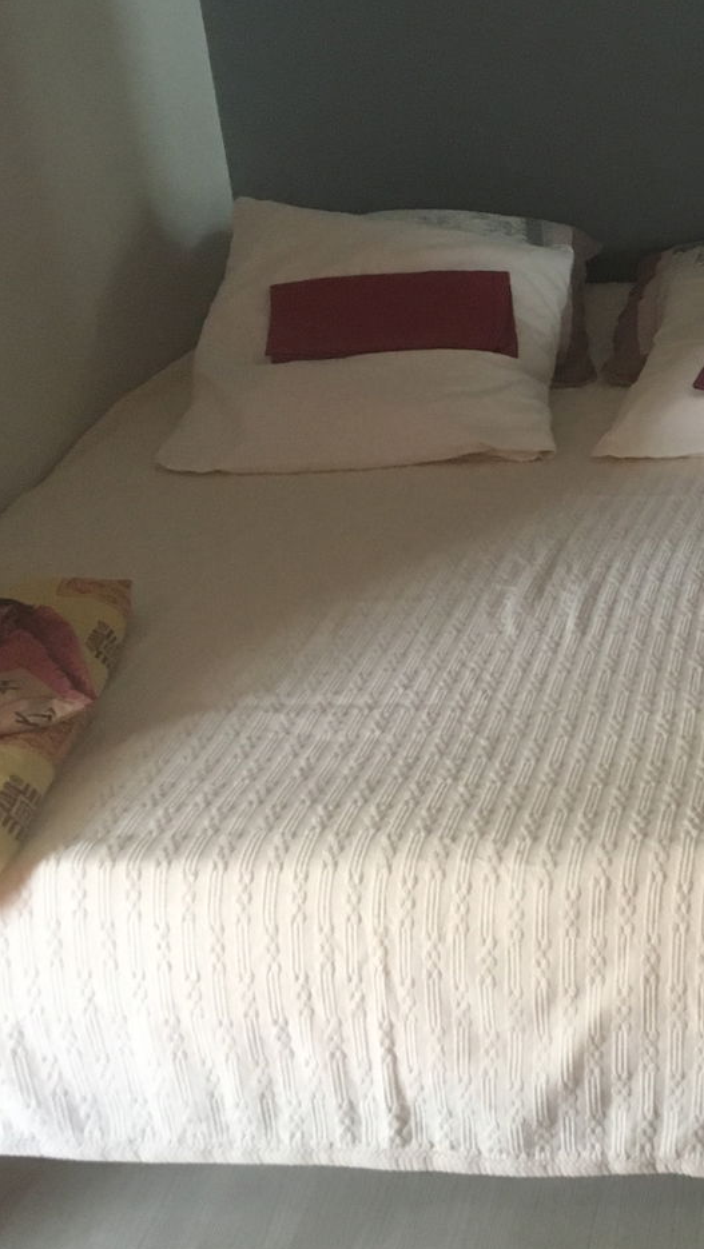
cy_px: 466
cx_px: 854
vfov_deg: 38.2
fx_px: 1791
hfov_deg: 20.7
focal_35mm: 54
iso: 250
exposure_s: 1/33
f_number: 2.2
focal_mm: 4.15
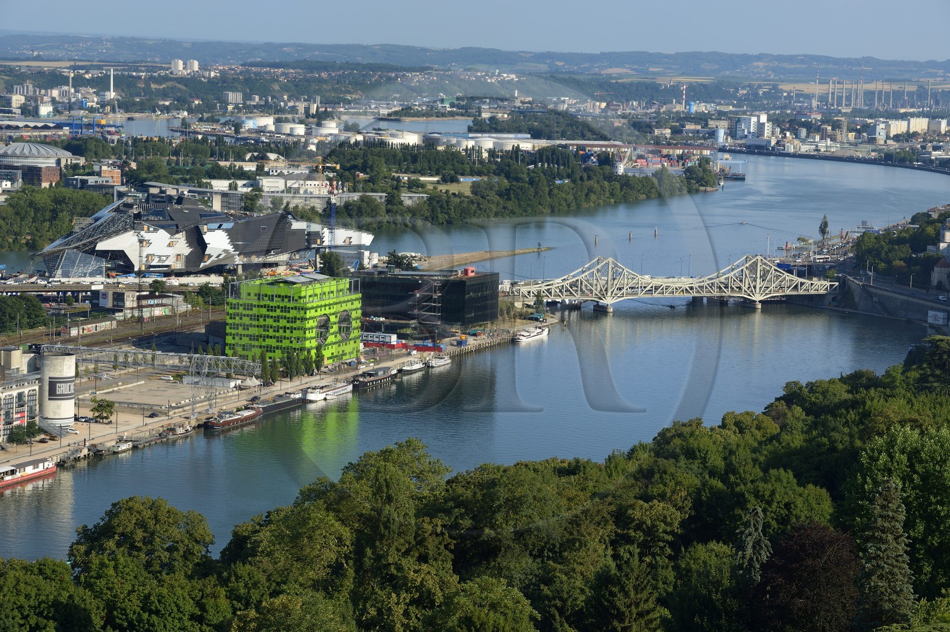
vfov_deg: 13.0
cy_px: 316
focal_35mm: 105
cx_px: 475
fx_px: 2768
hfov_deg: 19.5
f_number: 10
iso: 200
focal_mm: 105
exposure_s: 1/320
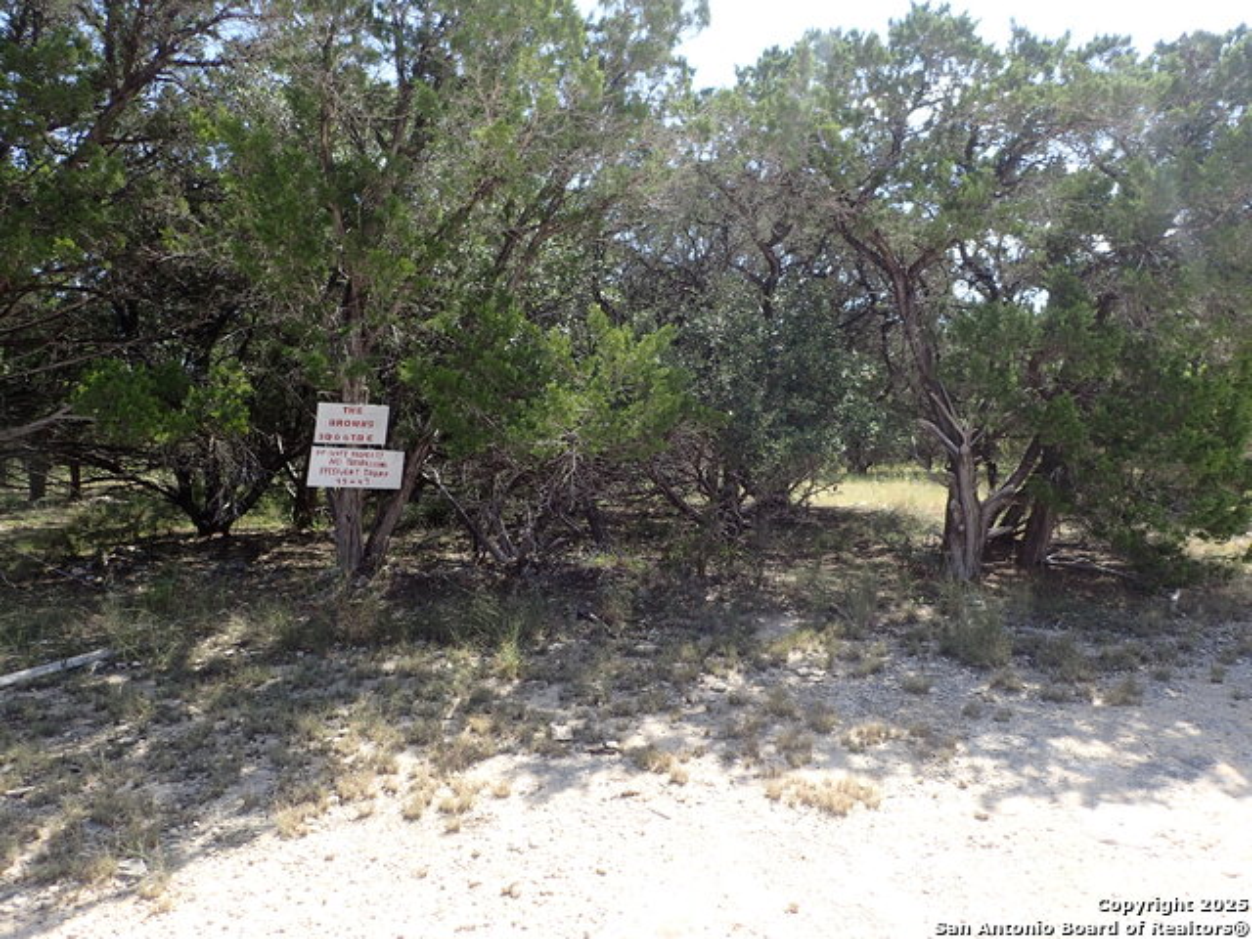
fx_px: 904
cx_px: 626
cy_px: 470
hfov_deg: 69.4
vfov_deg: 54.9
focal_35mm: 25
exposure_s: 1/500
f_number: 2.8
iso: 100
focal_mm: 4.5
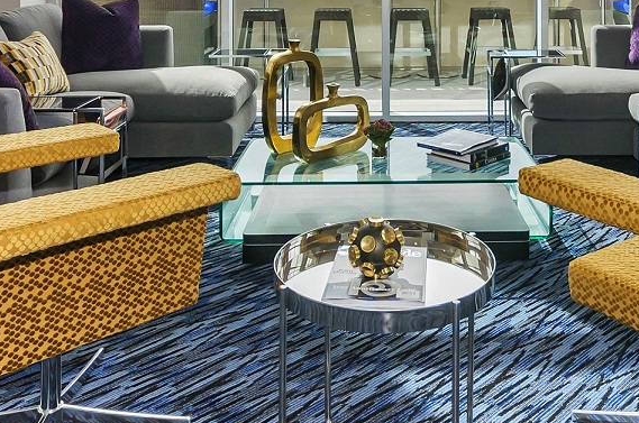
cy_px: -35
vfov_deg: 30.7
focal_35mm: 39
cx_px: 395
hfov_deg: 49.2
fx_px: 691
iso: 100
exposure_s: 1/200
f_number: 6.3
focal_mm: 10
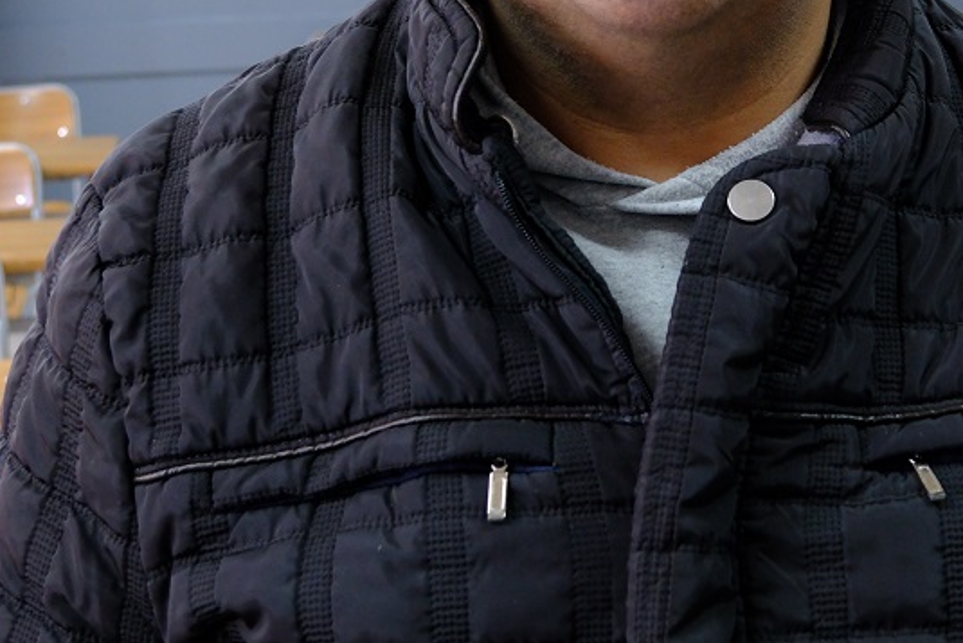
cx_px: 781
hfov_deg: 26.8
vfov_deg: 18.1
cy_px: 29
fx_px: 1980
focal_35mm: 74
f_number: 4
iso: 1000
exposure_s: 1/60
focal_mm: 19.2
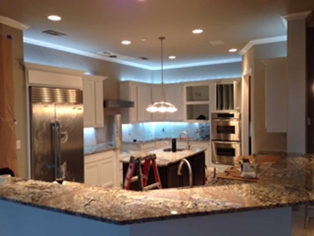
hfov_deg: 55.3
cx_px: 157
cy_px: 118
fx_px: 299
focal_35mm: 33
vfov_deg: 43.0
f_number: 2.4
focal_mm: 4.12
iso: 64
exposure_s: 1/20
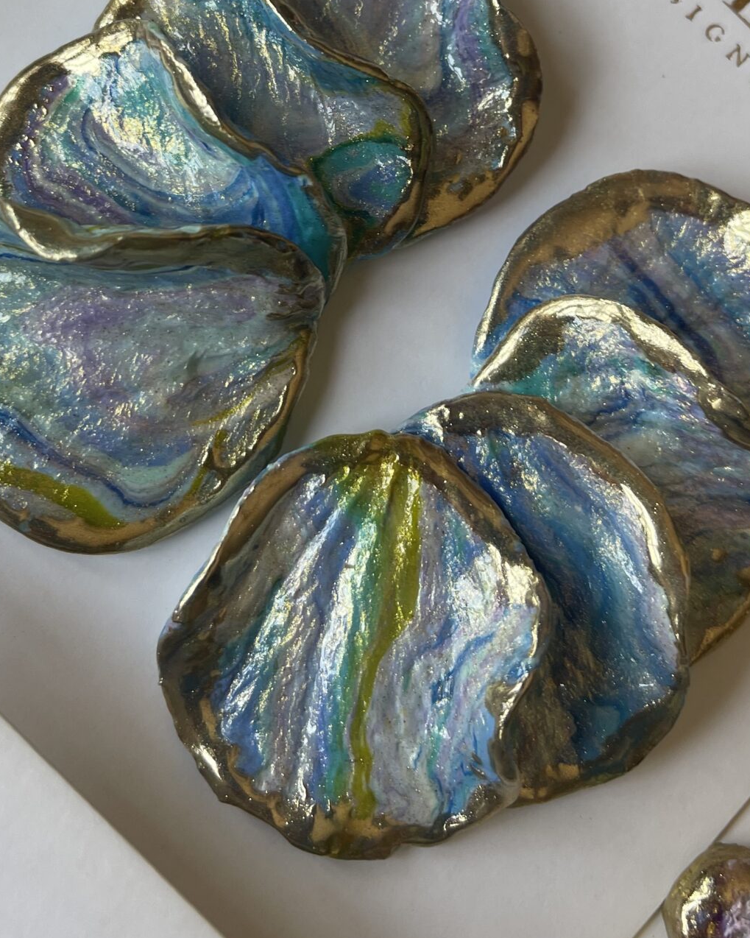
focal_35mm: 51
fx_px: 1415
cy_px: 112
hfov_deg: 29.7
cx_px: 348
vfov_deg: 34.8
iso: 40
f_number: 1.6
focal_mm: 5.1
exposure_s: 1/121
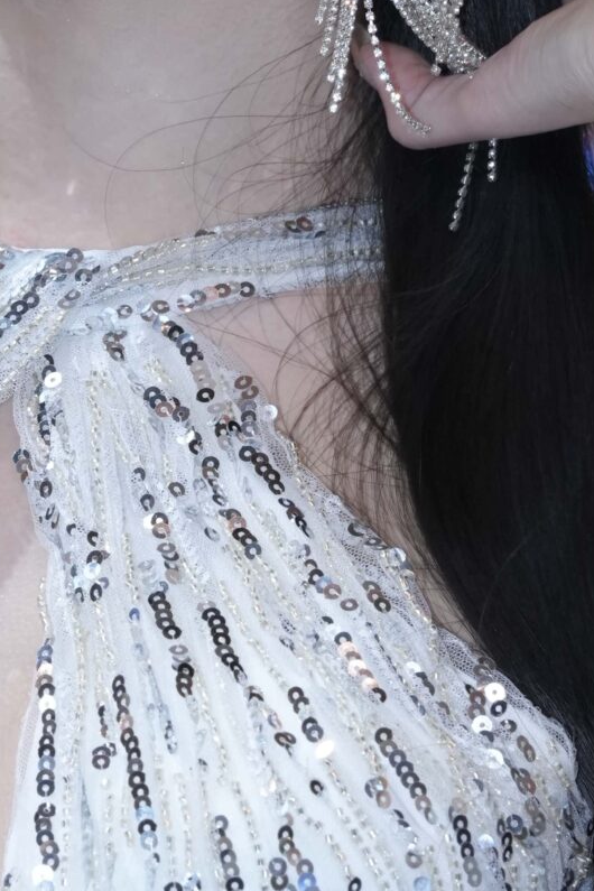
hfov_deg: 4.1
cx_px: 150
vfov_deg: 6.1
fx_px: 8365
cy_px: 281
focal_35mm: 338
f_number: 8
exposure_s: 1/125
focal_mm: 105
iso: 1250
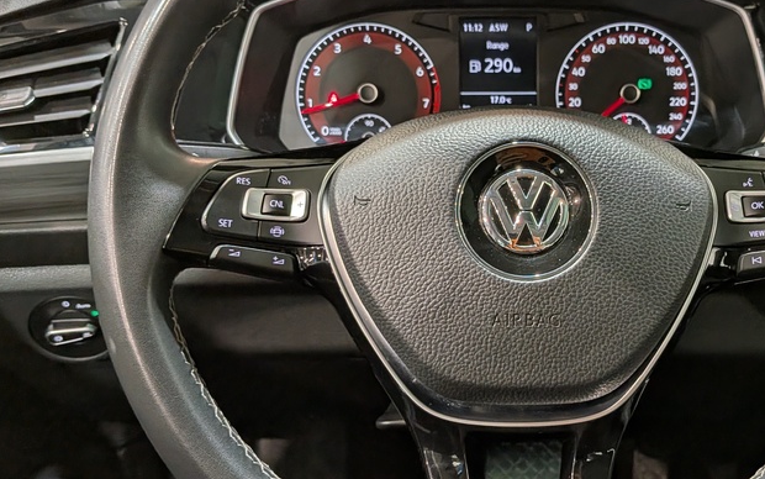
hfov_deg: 46.3
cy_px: 222
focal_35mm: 42
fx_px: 876
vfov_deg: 30.6
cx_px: 523
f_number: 1.7
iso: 109
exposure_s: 1/60
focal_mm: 4.53
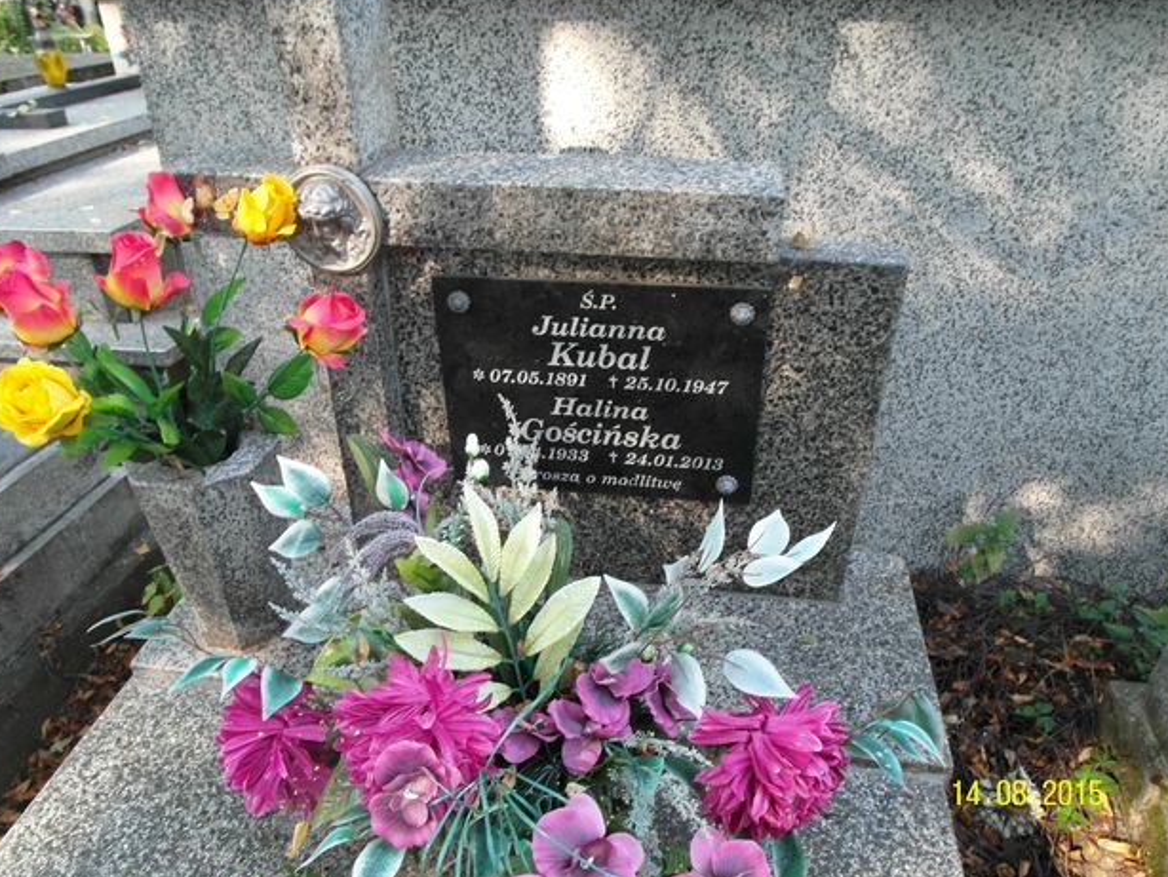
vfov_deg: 54.9
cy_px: 432
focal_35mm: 25
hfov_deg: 69.4
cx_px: 580
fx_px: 844
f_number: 3.4
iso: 100
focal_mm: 5.2
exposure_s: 1/60
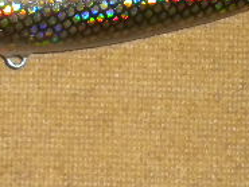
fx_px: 1692
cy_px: 70
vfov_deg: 6.3
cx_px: 22
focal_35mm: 235
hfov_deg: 8.4
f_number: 4.6
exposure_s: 1/60
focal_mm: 12.3
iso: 400
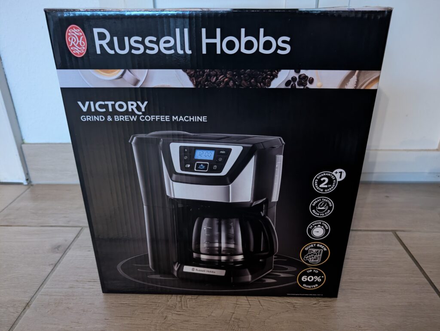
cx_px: 220
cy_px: 166
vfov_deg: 56.9
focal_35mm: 24
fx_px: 305
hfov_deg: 71.5
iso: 1188
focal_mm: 6.9
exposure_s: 1/33.3
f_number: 1.68
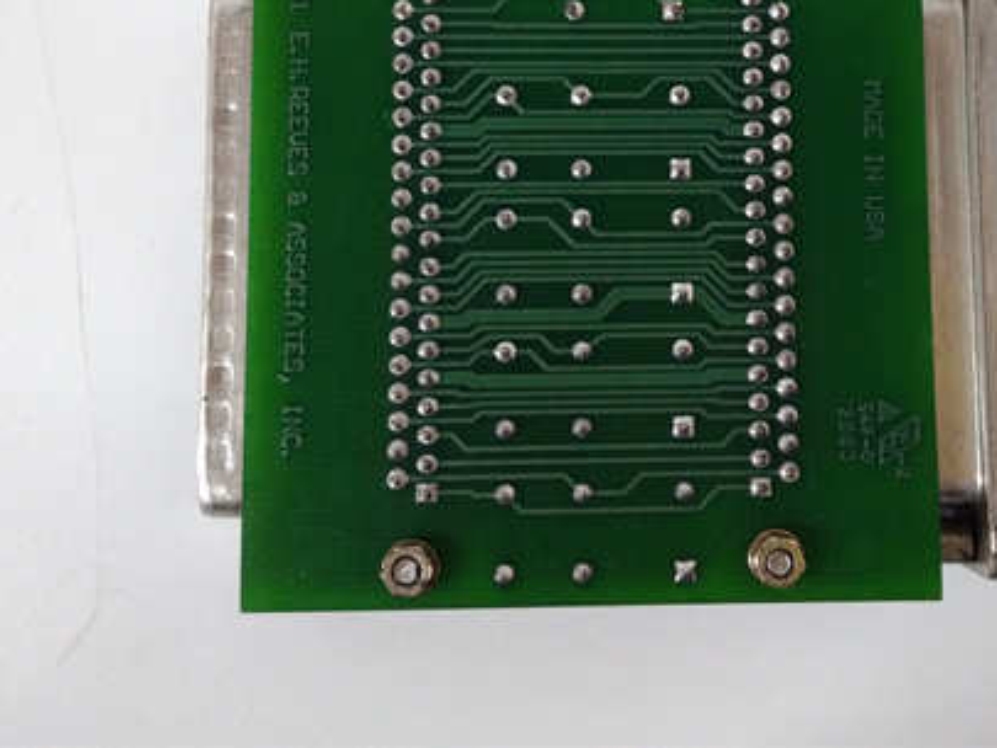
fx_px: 1152
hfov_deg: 46.1
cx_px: 657
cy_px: 197
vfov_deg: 35.3
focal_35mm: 40
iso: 716
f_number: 2
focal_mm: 3.79
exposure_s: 1/33
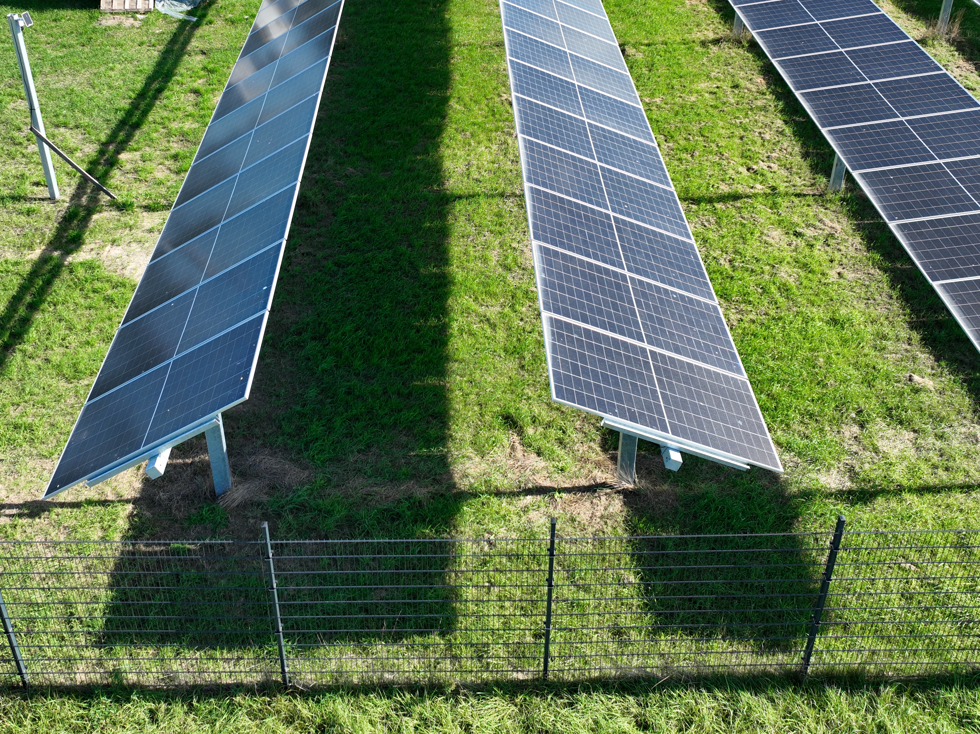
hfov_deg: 51.3
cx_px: 456
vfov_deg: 38.8
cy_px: 198
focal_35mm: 36
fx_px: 1019
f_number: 2.8
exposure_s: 1/640
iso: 110
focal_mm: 12.29
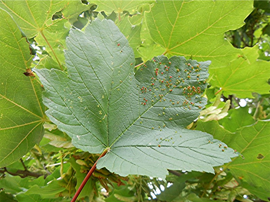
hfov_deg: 60.0
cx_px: 135
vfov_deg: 46.8
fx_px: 234
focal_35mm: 30
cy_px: 101
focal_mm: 5.4
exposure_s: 1/125
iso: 160
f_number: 3.5
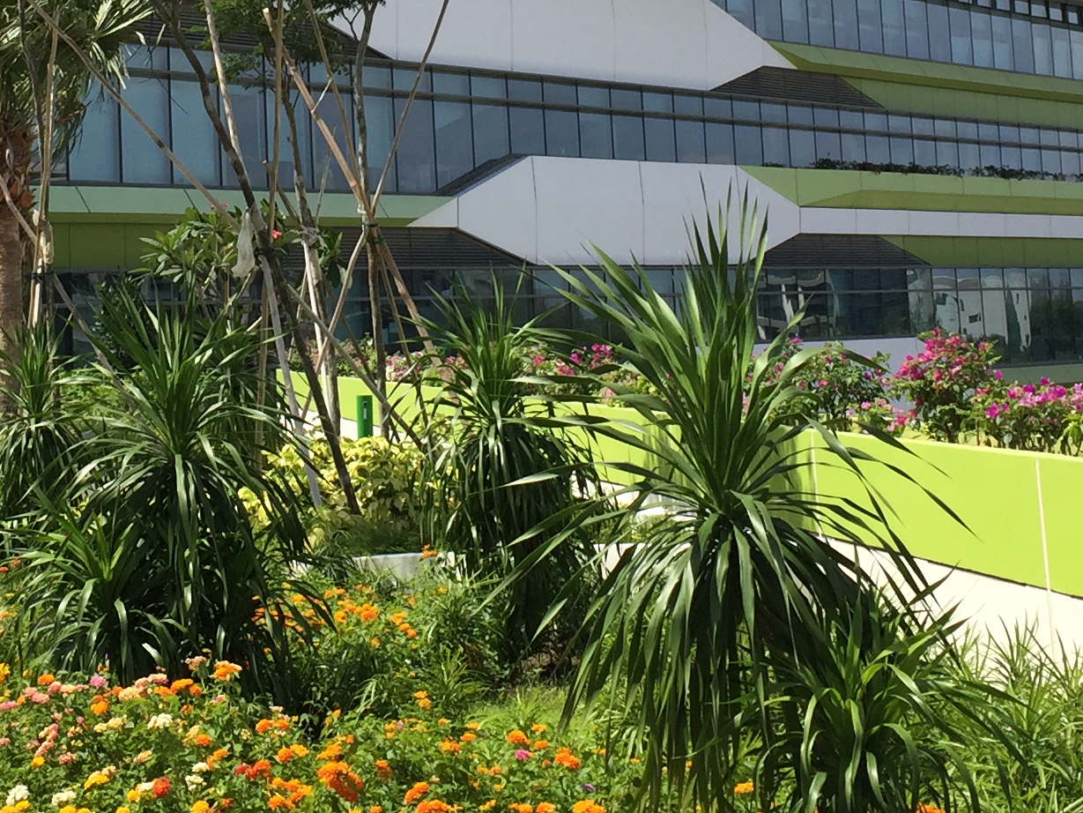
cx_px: 317
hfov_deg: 25.1
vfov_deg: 18.7
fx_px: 2409
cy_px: 30
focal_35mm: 77
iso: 32
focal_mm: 4.15
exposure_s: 1/1799
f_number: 2.2
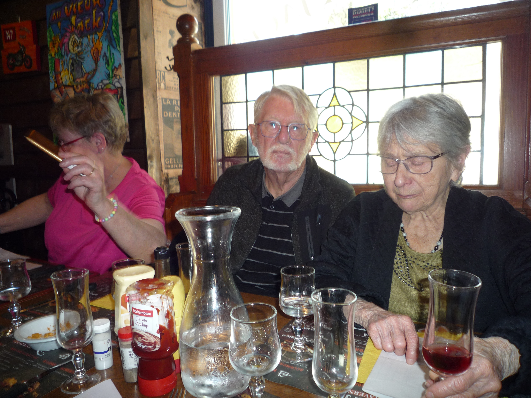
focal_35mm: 25
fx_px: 383
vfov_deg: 54.9
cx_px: 266
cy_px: 199
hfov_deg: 69.4
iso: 100
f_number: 2.8
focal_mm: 4.4
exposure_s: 1/30
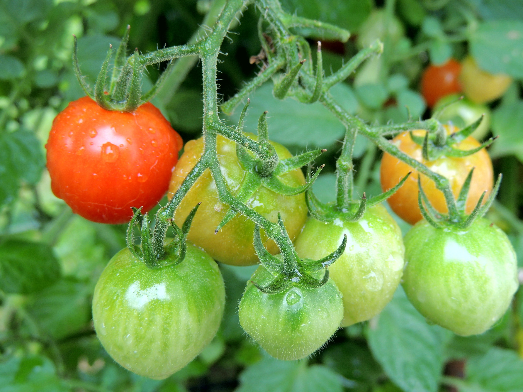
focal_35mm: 47
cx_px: 262
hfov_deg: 40.4
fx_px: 710
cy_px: 196
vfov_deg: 30.9
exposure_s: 1/100
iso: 100
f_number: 3.5
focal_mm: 8.3
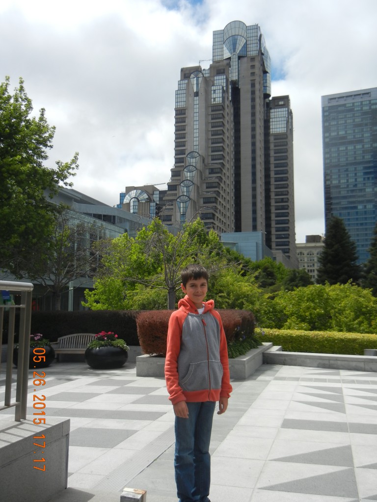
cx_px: 188
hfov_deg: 41.8
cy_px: 251
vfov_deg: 54.0
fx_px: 494
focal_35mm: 34
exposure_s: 1/520
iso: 160
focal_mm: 6.2
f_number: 7.2
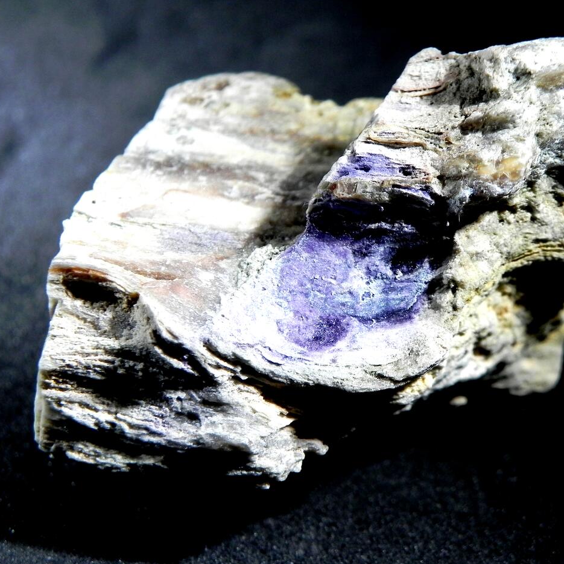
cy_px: 282
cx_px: 314
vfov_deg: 22.2
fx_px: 1438
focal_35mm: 78
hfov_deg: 22.2
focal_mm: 11.8
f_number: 3.5
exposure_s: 1/44
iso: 160
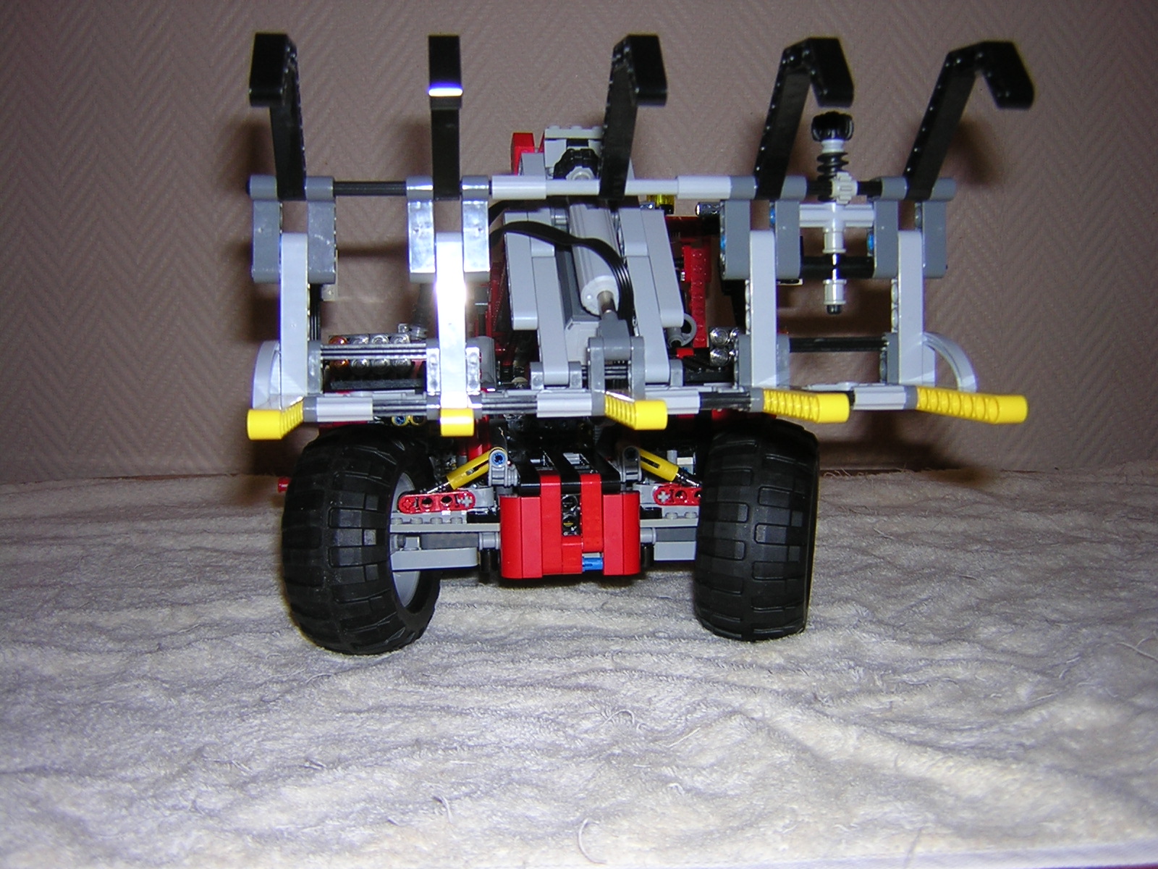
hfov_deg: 51.4
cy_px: 434
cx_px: 579
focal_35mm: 36
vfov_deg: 39.7
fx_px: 1204
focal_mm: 4.7
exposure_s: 1/60.1
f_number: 2.6
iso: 100
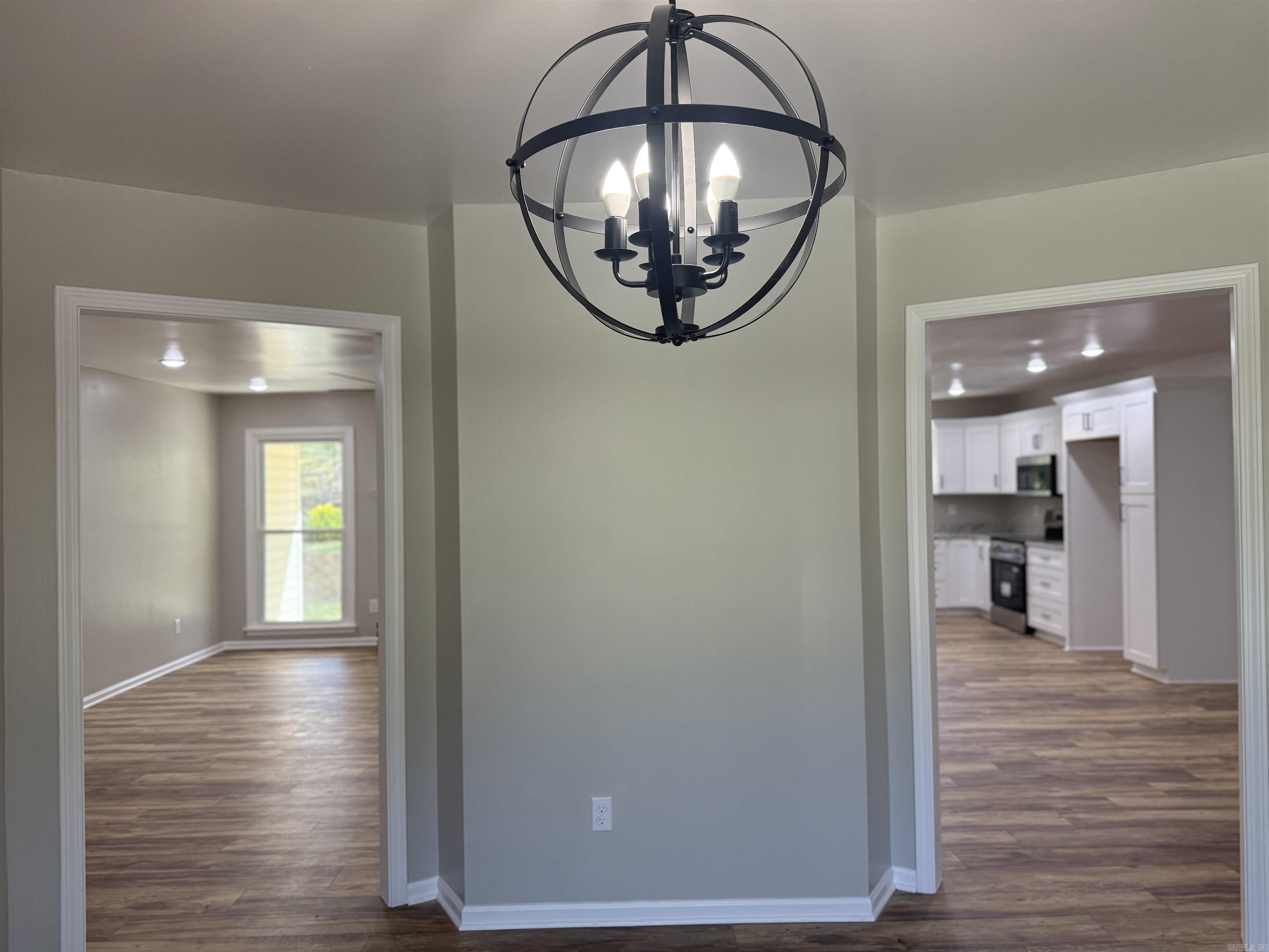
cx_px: 634
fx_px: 880
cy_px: 476
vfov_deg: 56.8
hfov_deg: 71.6
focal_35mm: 24
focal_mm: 6.76
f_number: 1.78
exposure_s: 1/227
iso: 160
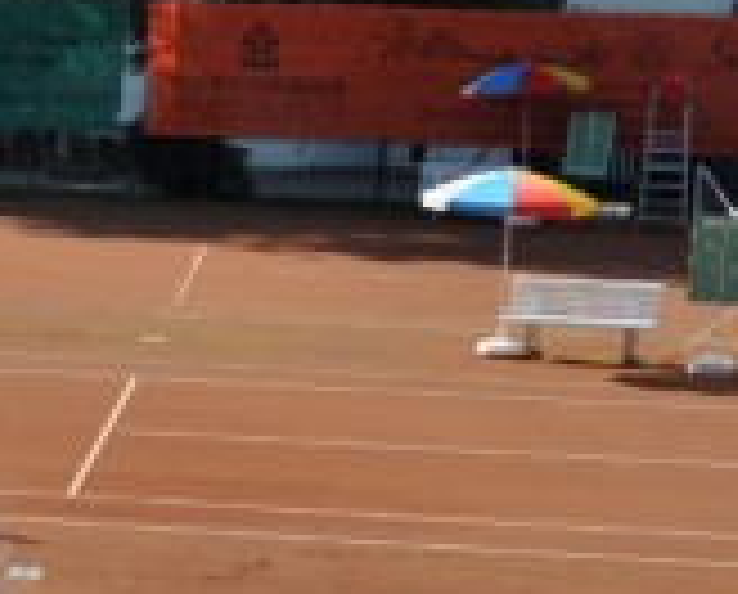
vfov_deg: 8.6
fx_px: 3935
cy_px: 580
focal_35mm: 180
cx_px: -459
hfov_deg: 10.3
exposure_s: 1/320
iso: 200
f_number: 9
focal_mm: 35
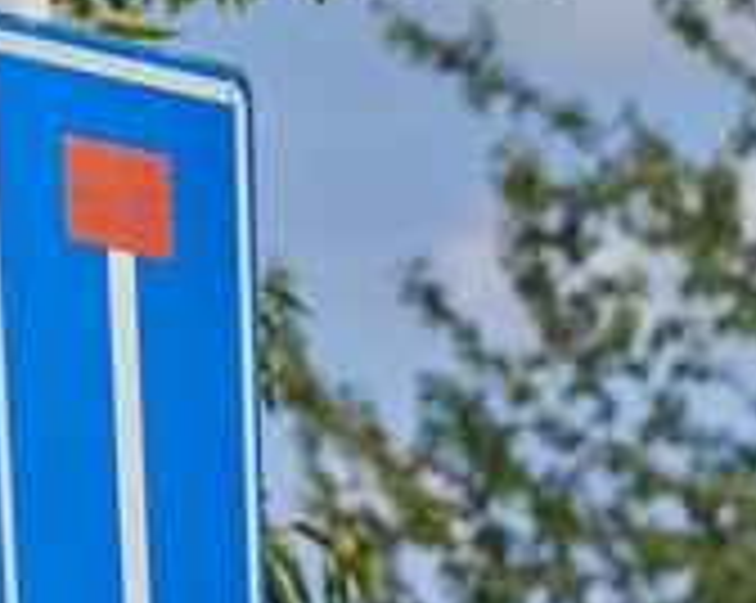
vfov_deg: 3.8
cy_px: 868
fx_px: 9163
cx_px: -522
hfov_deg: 4.7
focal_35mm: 410
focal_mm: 122
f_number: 8
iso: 100
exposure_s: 1/320
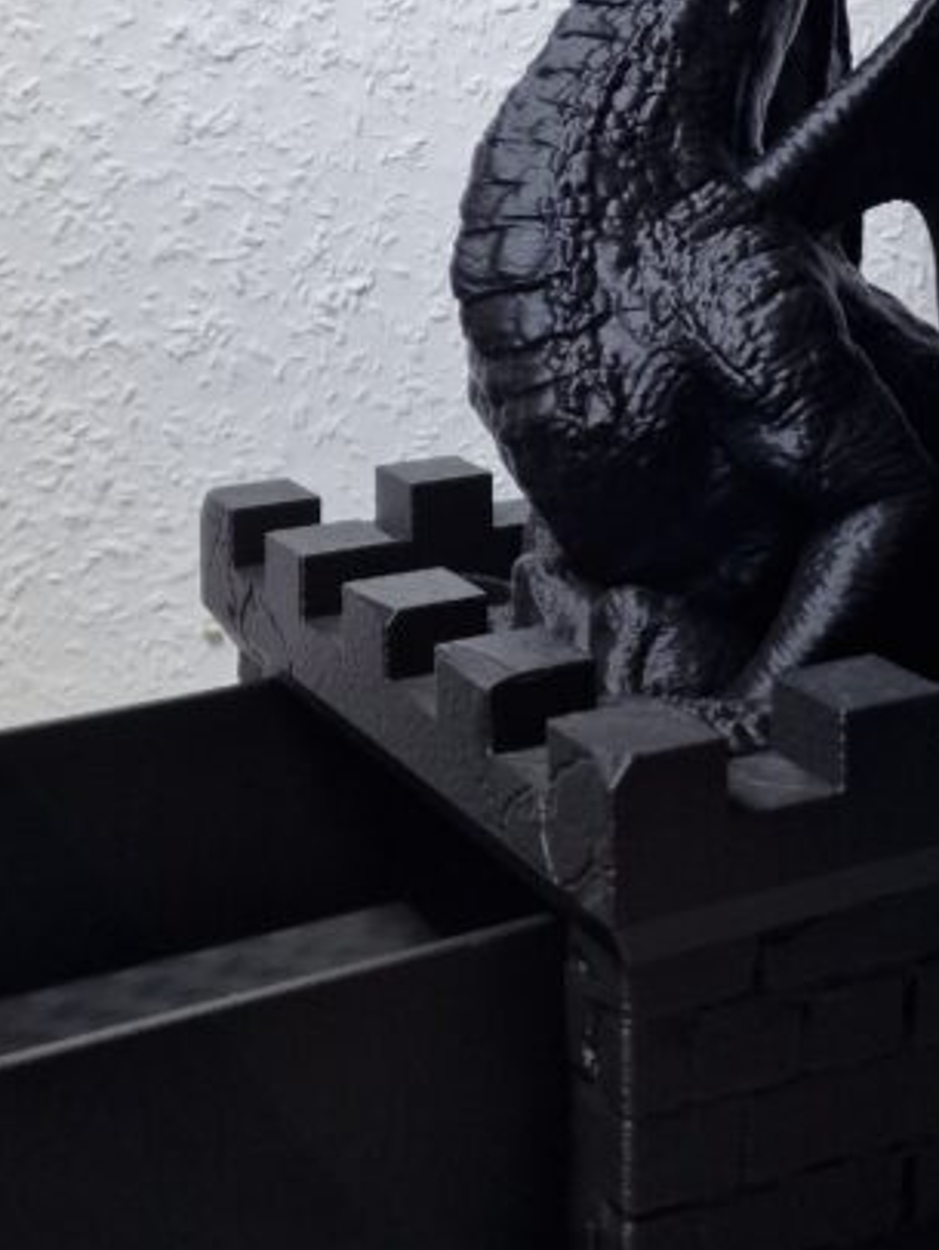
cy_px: 197
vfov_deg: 32.0
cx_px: 631
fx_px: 2096
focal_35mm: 58
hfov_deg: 25.1
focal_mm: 6.4
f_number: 1.8
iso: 50
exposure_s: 1/50
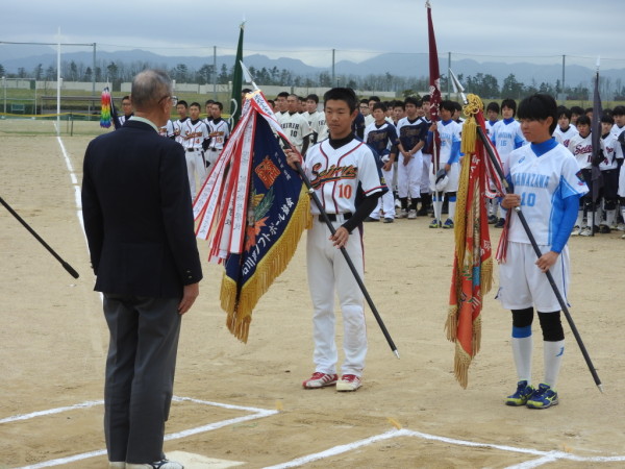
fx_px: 1715
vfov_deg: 15.6
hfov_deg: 20.7
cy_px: 234
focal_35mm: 95
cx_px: 312
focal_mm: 17
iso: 100
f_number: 4.8
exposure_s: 1/400
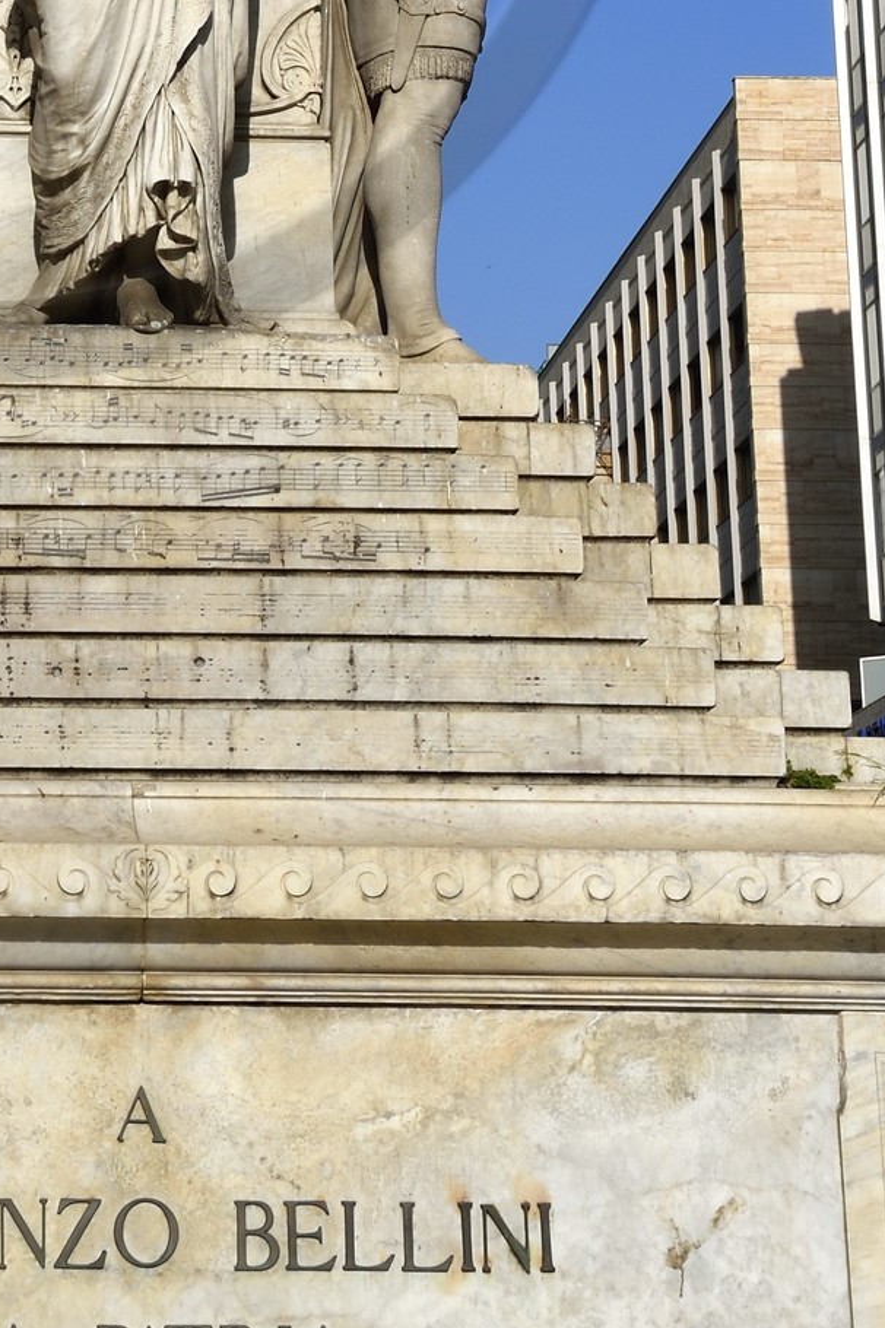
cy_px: -301
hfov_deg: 10.3
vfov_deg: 15.0
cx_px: -23
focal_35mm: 132
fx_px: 4871
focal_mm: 50
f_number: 20
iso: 200
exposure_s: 1/250
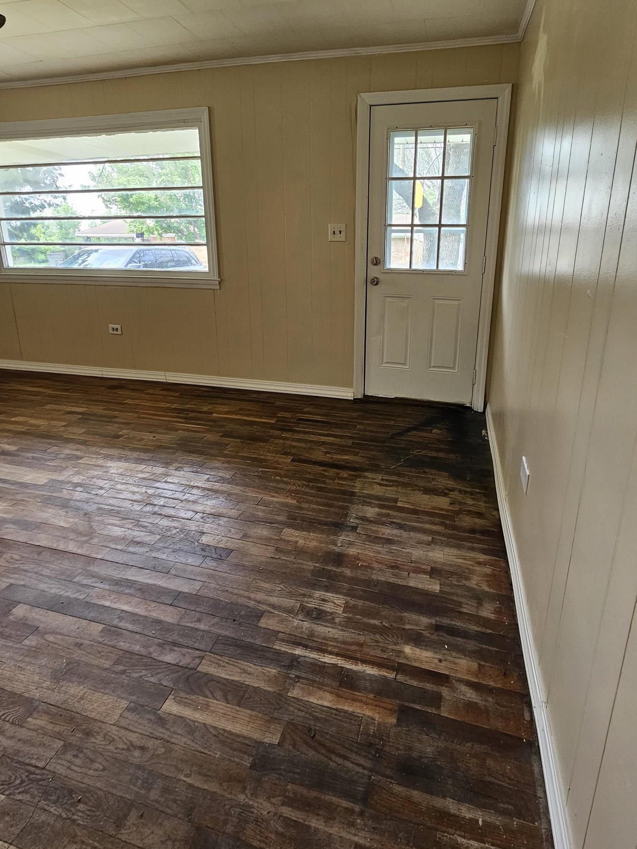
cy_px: 351
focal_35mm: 16
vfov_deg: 93.6
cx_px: 361
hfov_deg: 77.7
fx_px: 393
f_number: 2.2
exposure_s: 1/77.4
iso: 125
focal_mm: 2.2
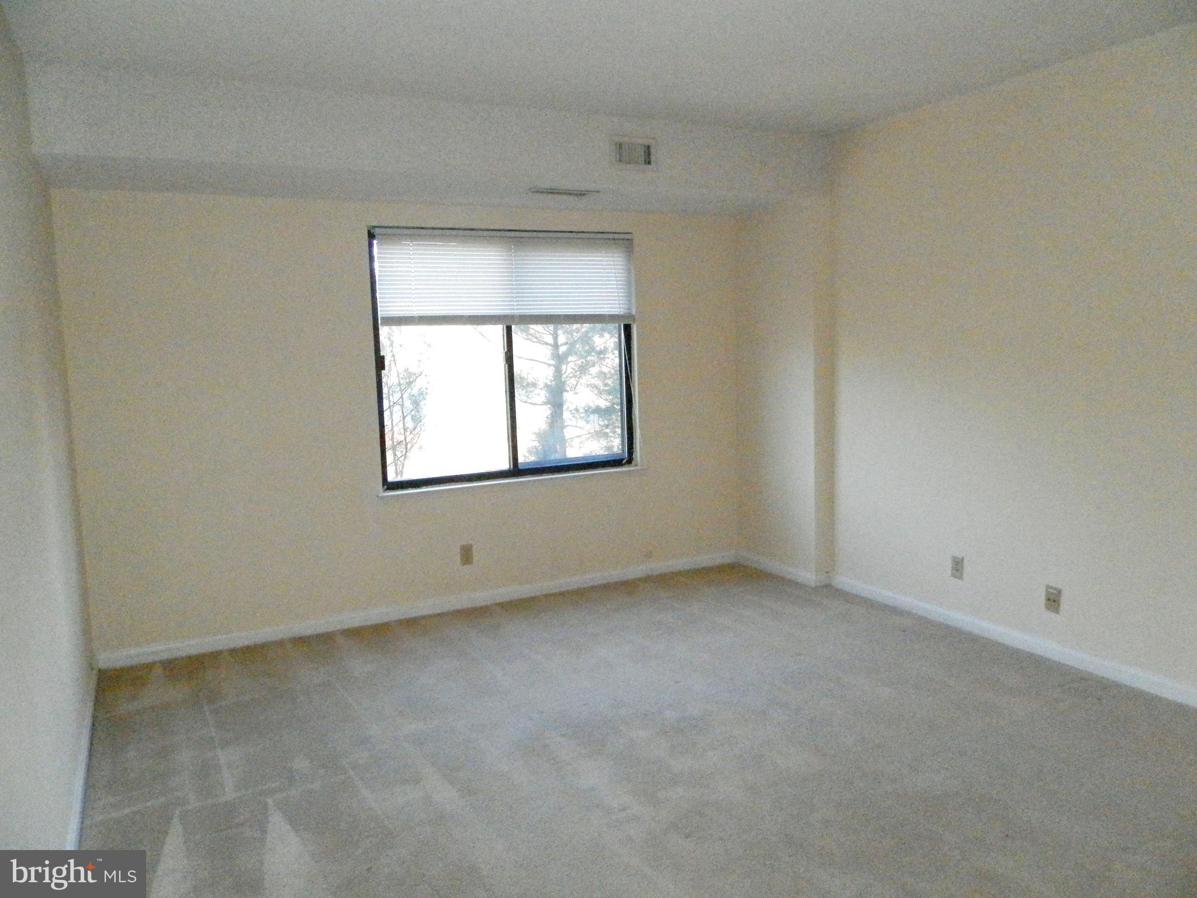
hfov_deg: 69.4
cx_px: 598
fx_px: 864
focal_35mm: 25
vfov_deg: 54.9
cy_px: 449
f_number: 3.1
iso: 1000
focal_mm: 4.5
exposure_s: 1/500
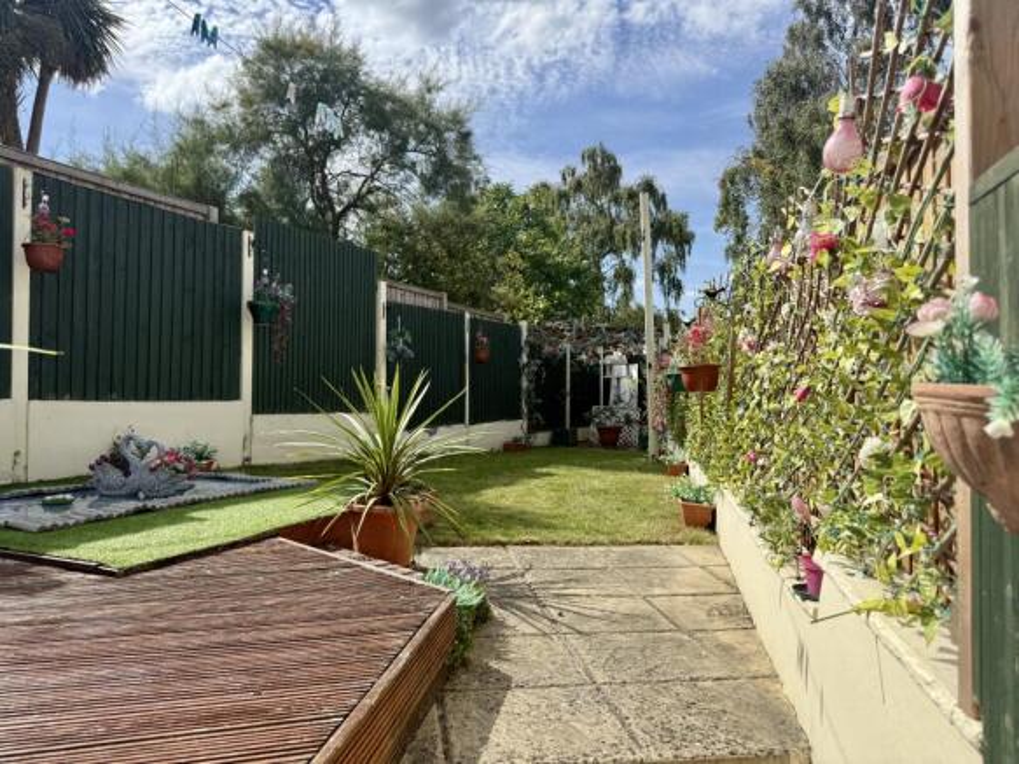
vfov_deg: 56.8
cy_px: 382
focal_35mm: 24
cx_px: 510
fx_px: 706
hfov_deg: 71.6
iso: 80
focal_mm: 6.76
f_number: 1.78
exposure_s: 1/4405
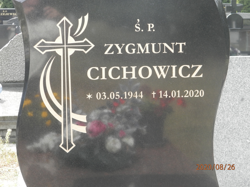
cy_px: 94
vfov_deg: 14.0
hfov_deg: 18.5
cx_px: 125
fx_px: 766
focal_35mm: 106
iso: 125
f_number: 4.5
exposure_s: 1/160
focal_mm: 19
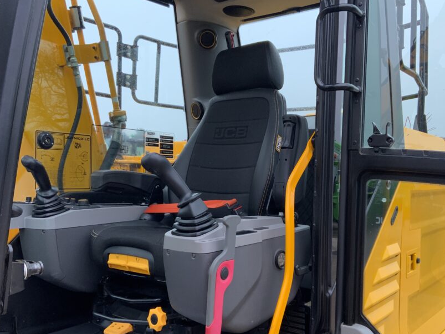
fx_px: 476
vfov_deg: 38.6
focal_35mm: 37
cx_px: 244
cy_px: 190
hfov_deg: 50.1
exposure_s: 1/106
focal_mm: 3
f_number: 1.8
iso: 64
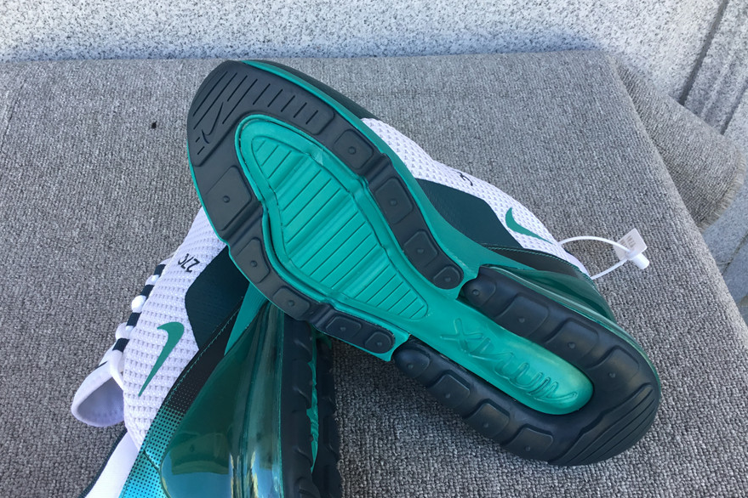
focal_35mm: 33
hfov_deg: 57.2
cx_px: 368
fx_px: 686
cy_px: 243
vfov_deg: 40.0
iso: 32
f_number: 2.4
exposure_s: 1/100
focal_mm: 3.3
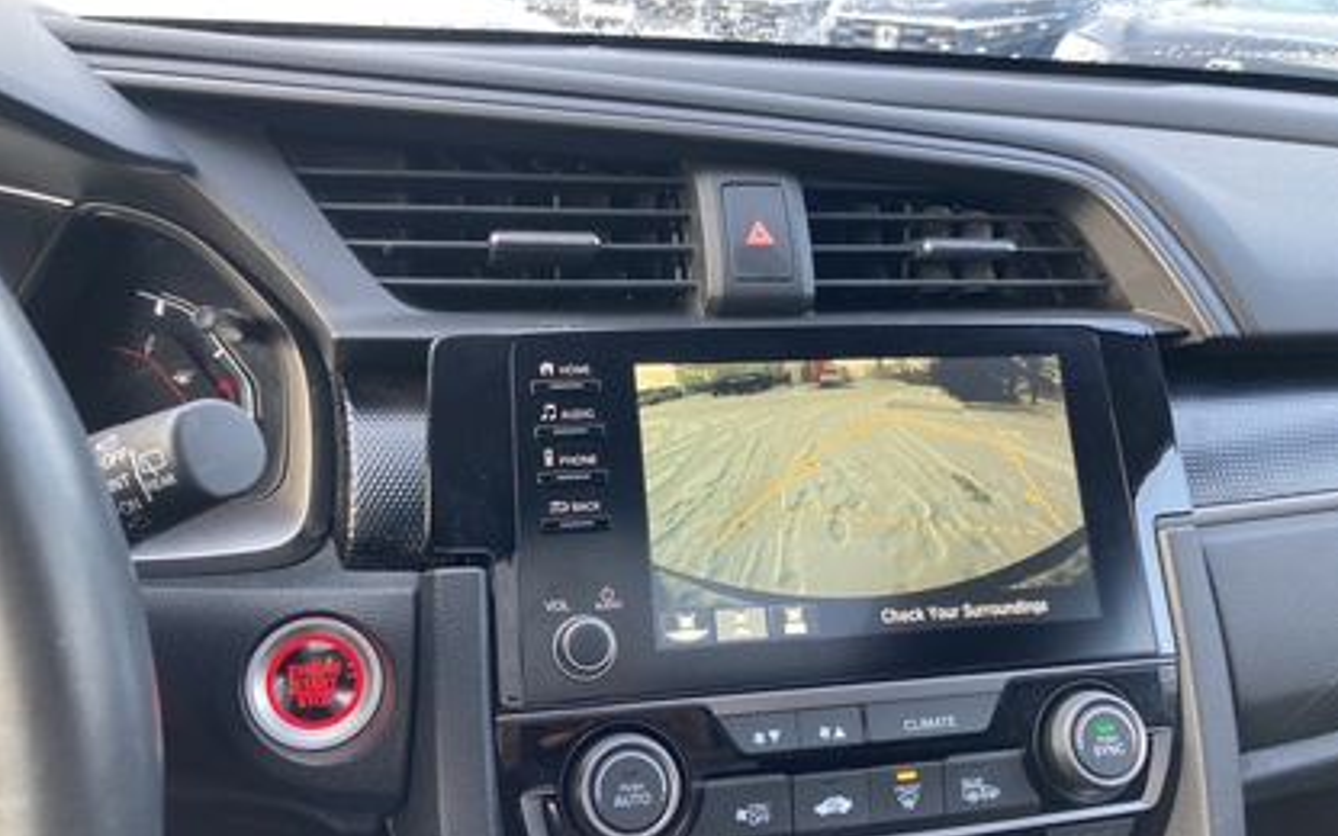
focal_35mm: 30
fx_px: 1094
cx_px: 672
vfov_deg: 41.7
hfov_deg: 62.9
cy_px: 497
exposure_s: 1/80
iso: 80
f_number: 1.8
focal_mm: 3.99
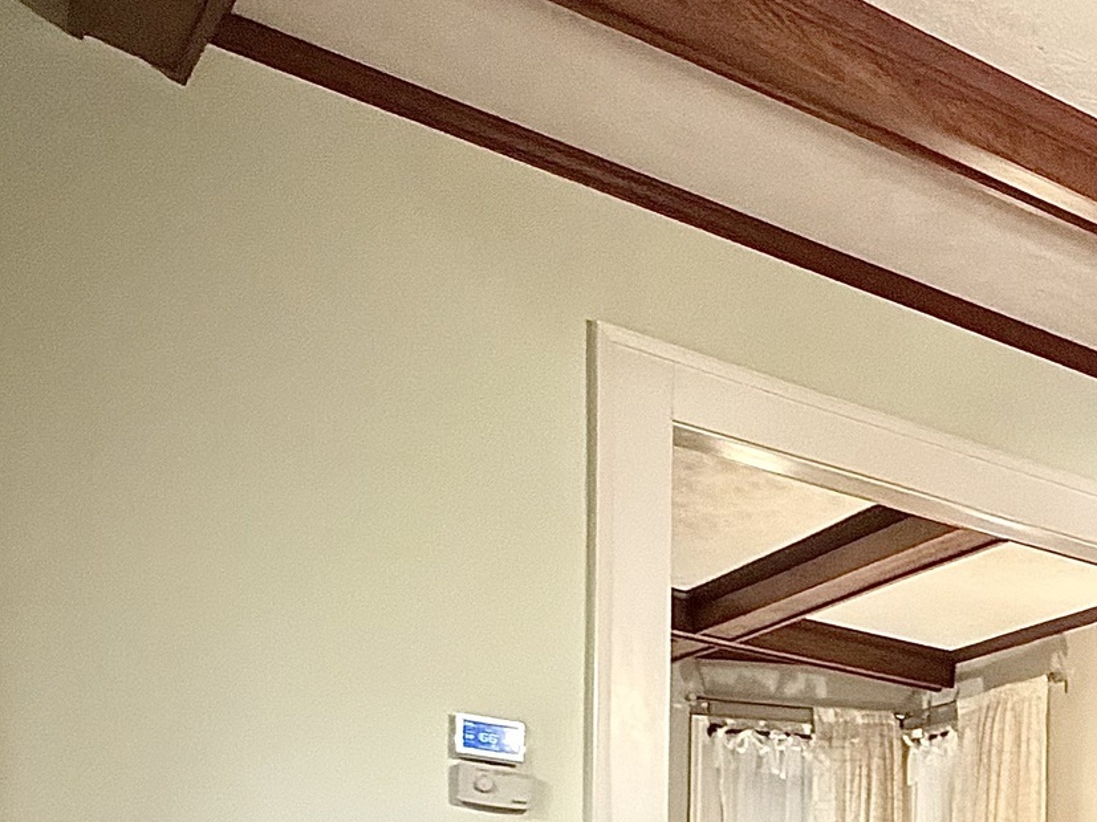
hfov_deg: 26.0
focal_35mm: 52
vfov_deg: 23.6
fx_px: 1648
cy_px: 1152
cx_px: 1685
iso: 1600
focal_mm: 2.22
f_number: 2.2
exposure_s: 1/30
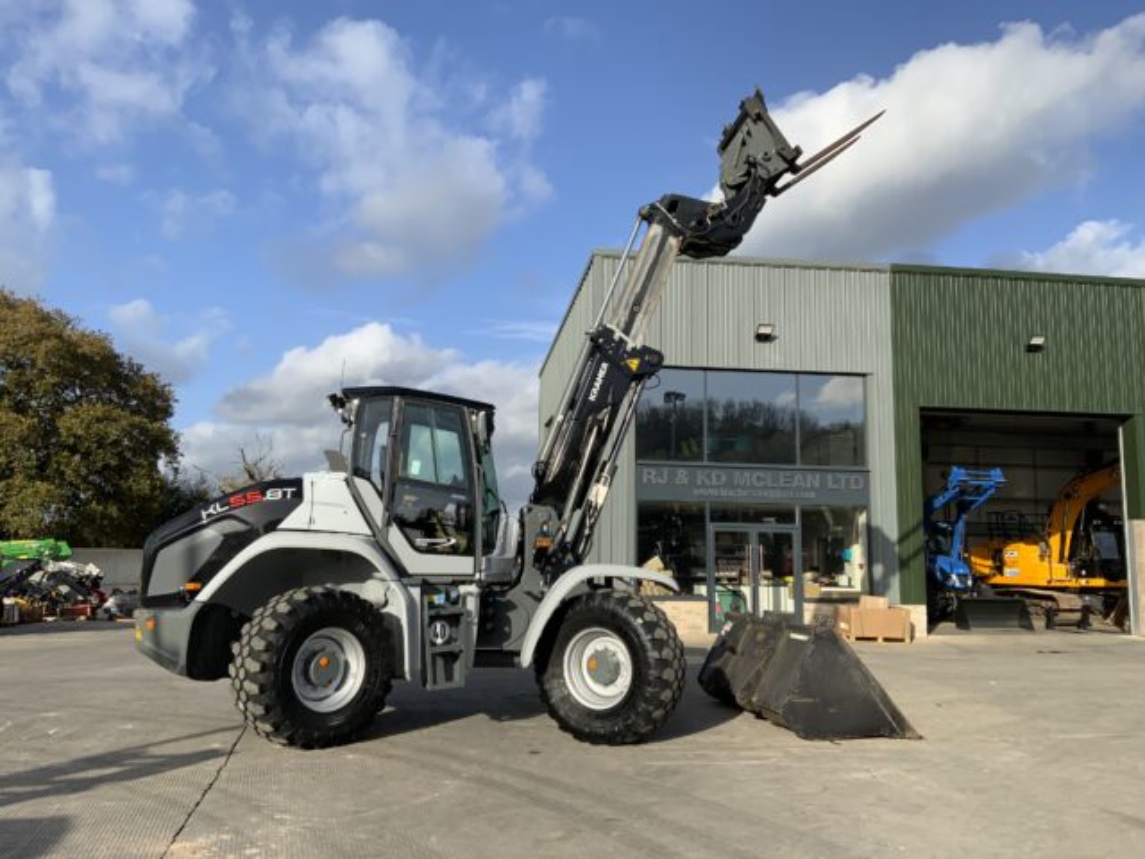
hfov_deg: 61.7
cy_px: 430
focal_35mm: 29
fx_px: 959
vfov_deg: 48.2
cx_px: 572
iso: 16
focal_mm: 3
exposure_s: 1/1912
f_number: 1.8
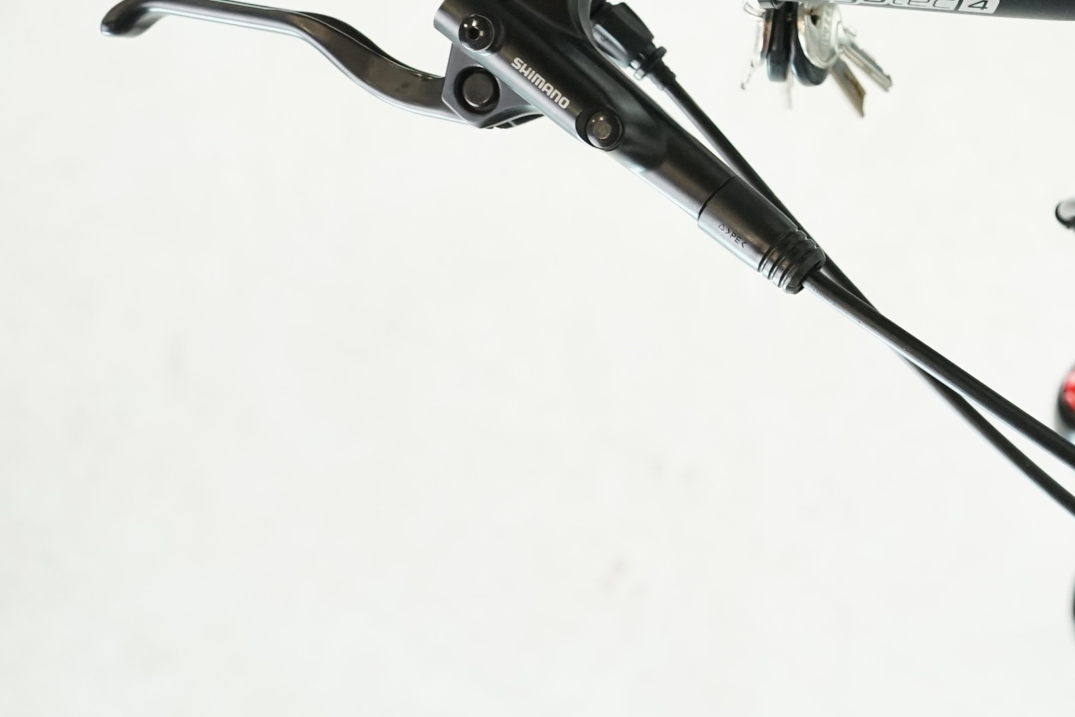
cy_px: -56
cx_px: 1285
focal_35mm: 87
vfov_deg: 15.3
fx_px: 2598
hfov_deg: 21.7
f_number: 5
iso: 2000
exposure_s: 1/200
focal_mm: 34
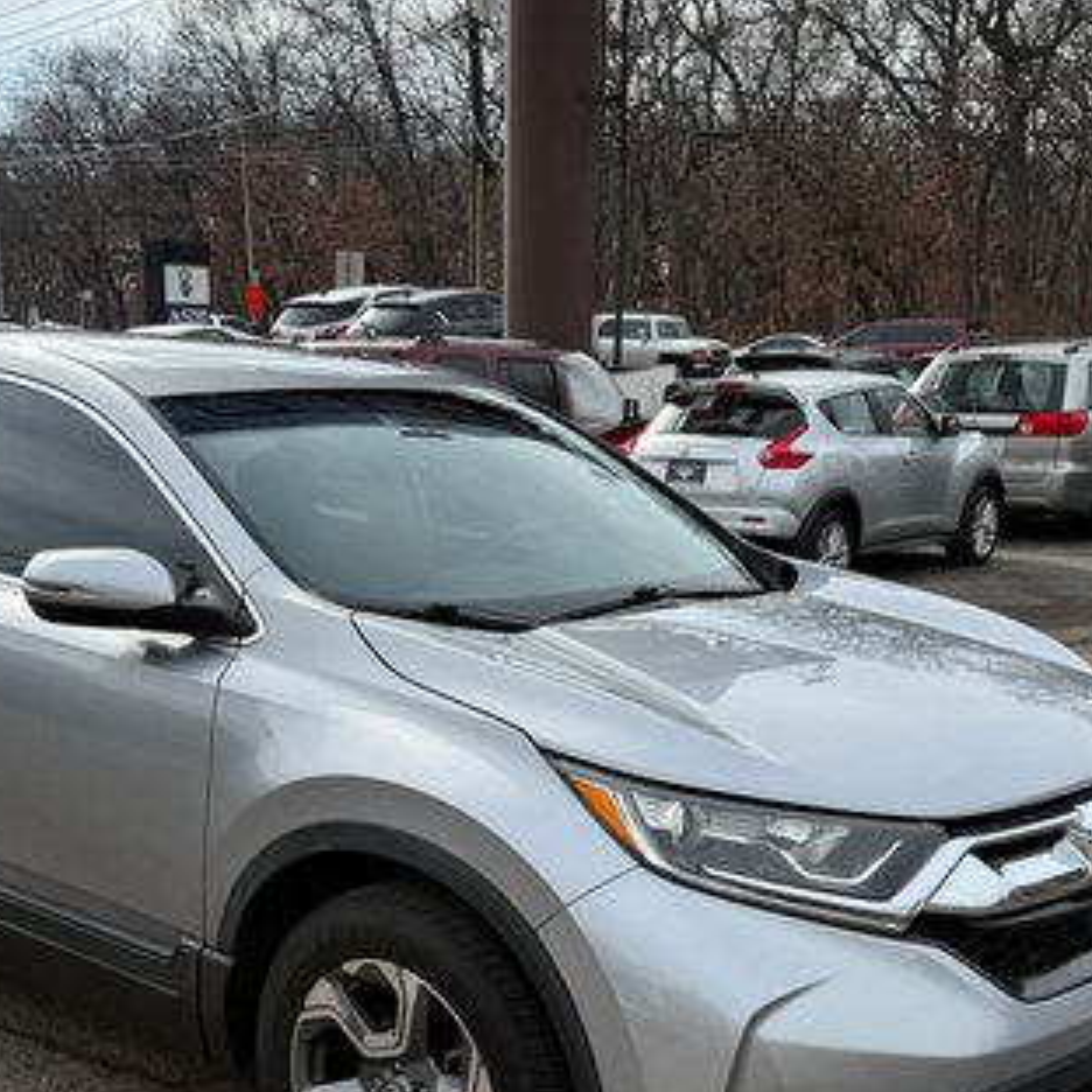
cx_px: 480
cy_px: 735
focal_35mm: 49
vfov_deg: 34.3
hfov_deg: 34.6
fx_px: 1749
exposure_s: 1/4405
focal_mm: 6.76
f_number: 1.78
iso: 100
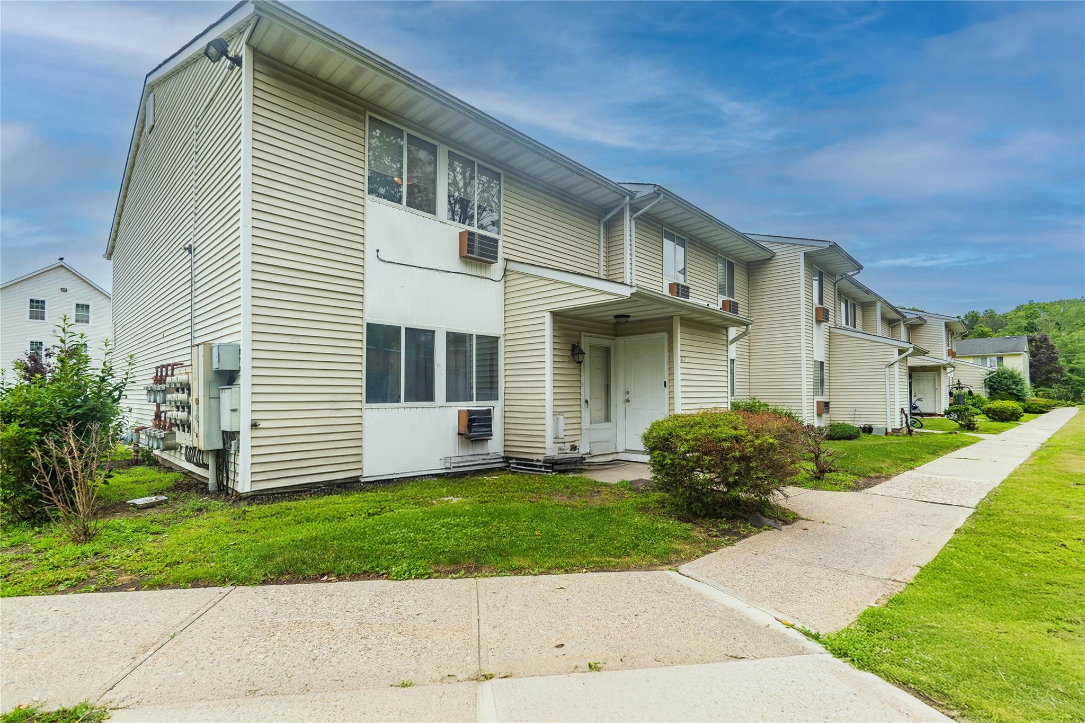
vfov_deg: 77.3
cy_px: 362
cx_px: 542
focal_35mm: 15
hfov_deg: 100.4
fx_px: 452
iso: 100
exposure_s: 1/250
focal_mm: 10
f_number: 7.1
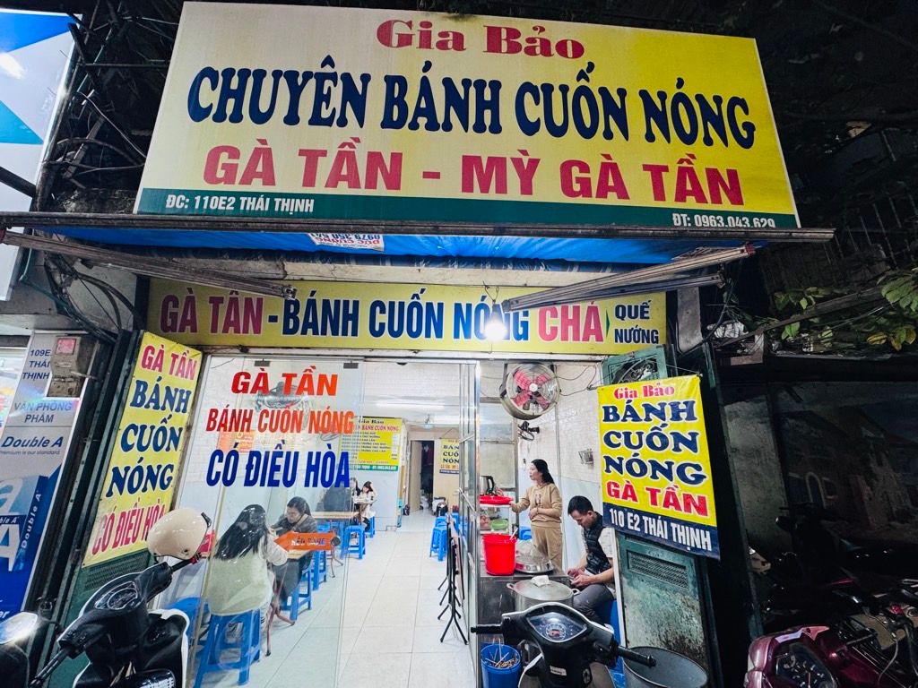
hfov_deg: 102.1
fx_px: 371
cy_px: 344
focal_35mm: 14
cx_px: 459
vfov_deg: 85.7
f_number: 2.2
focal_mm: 2.22
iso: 200
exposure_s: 1/50
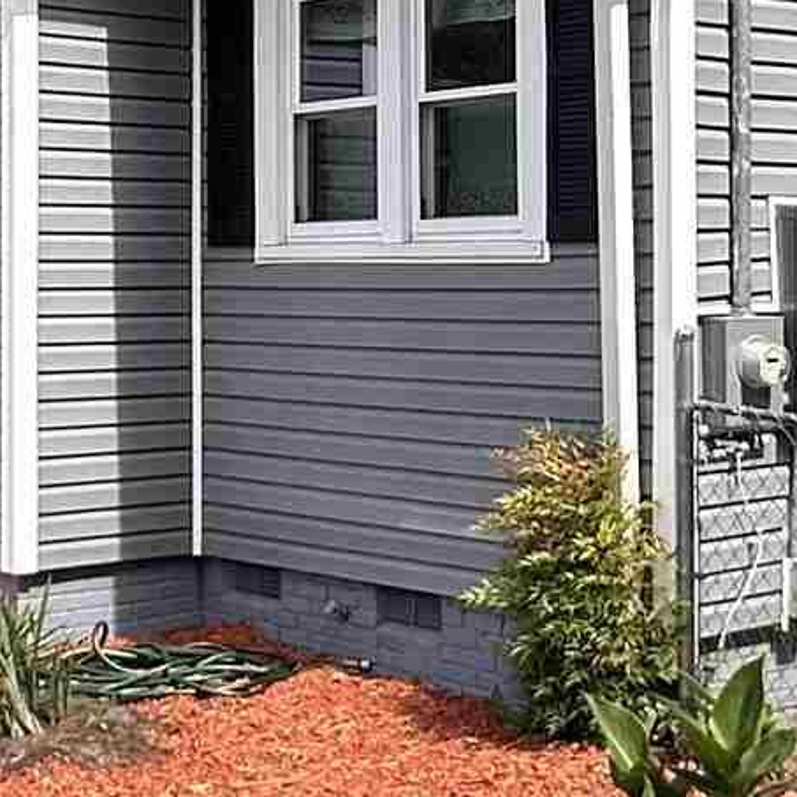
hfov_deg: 20.5
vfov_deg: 20.6
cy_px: 276
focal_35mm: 84
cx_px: 559
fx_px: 2188
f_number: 2.2
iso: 40
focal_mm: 2.22
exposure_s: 1/1052
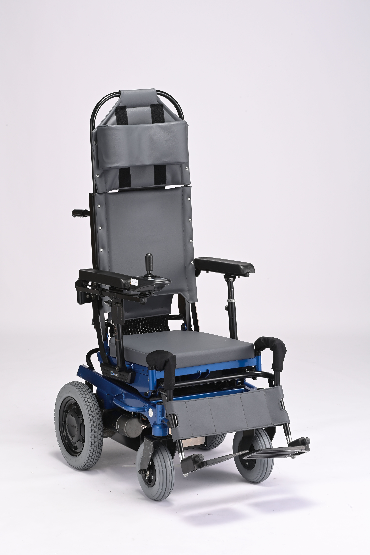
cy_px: 278
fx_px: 1619
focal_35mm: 105
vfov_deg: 19.5
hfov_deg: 13.0
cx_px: 185
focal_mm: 105
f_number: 16
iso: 250
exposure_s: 1/125
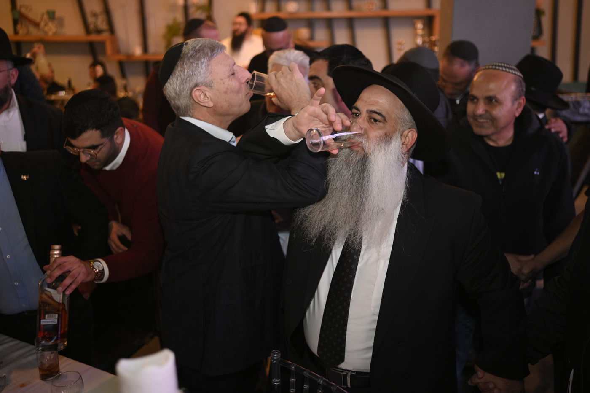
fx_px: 573
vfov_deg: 37.8
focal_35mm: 35
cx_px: 295
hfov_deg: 54.5
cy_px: 196
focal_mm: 35
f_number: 1.8
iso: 800
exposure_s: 1/200
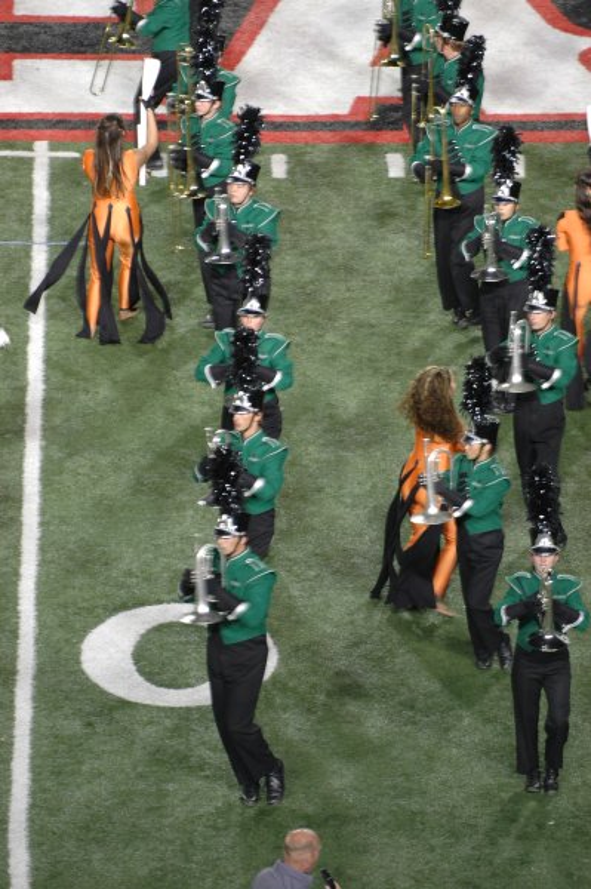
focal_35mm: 300
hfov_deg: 4.6
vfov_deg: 6.9
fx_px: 7400
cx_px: 296
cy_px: 444
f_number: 2.8
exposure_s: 1/60
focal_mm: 200
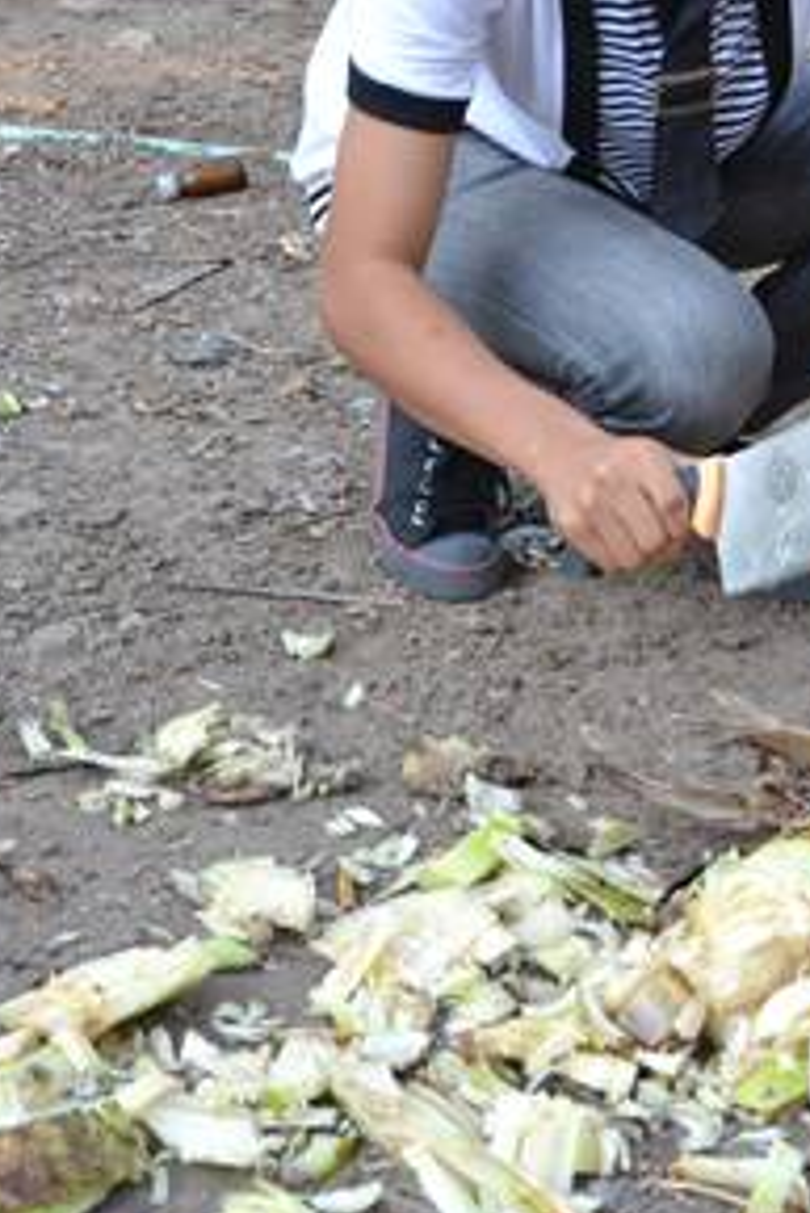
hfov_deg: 16.8
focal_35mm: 81
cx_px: 520
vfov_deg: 25.0
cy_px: 432
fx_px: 2730
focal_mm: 26
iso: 400
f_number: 7.1
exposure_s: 1/60
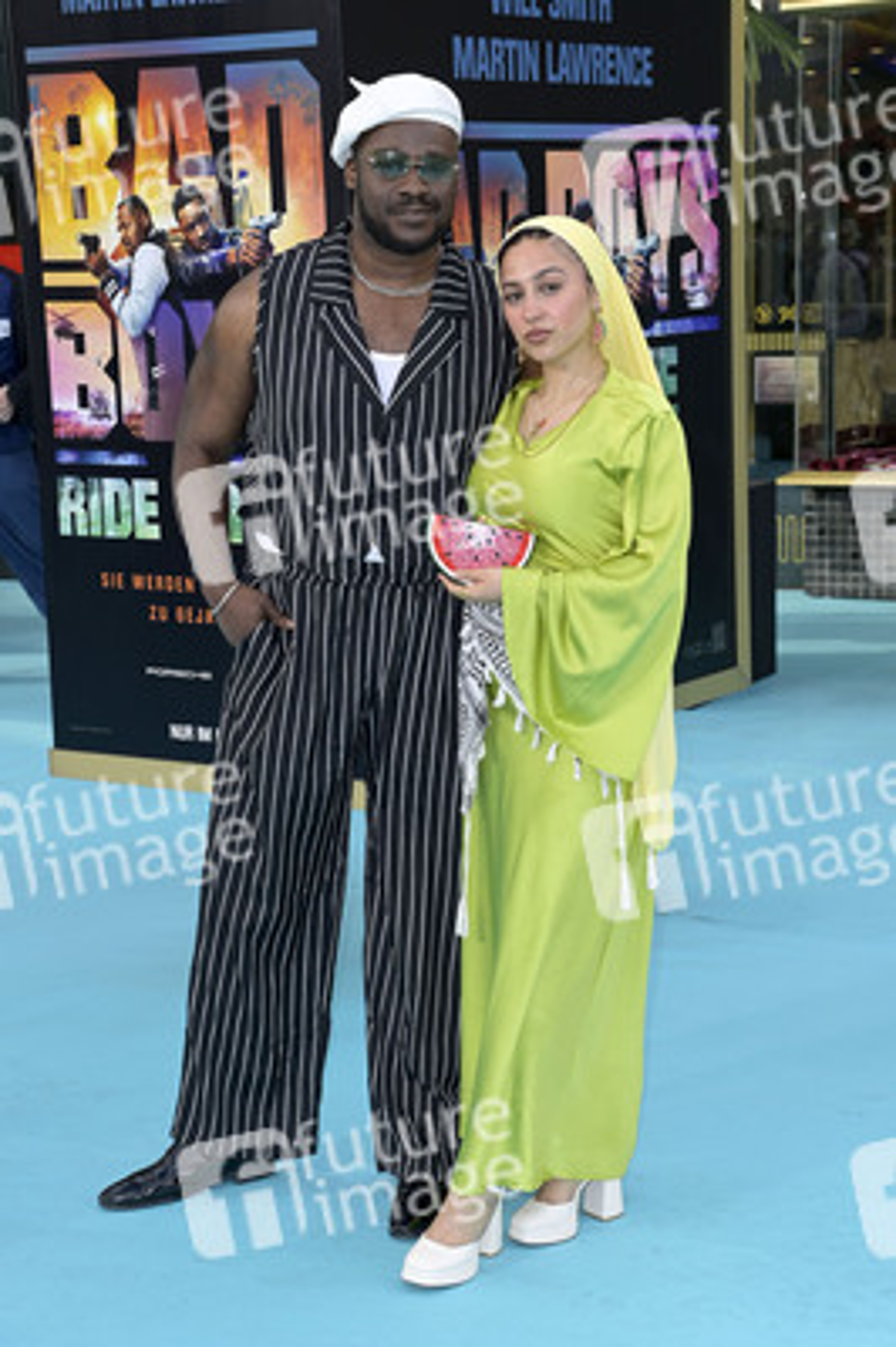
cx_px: 448
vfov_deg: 31.0
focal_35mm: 65
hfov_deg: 20.9
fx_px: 2431
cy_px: 674
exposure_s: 1/250
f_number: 5.6
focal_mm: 65
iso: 320
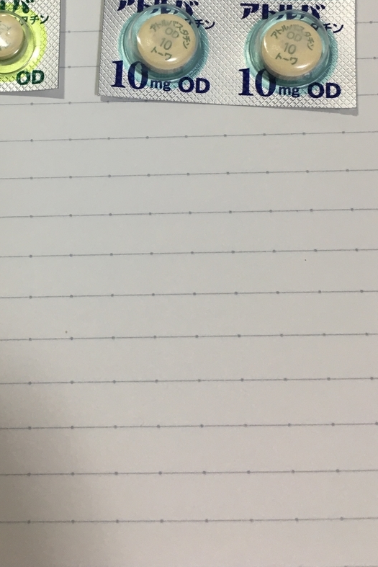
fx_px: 724
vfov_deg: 41.6
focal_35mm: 46
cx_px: 93
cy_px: 151
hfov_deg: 28.8
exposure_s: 1/33
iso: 25
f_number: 2.2
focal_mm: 4.15
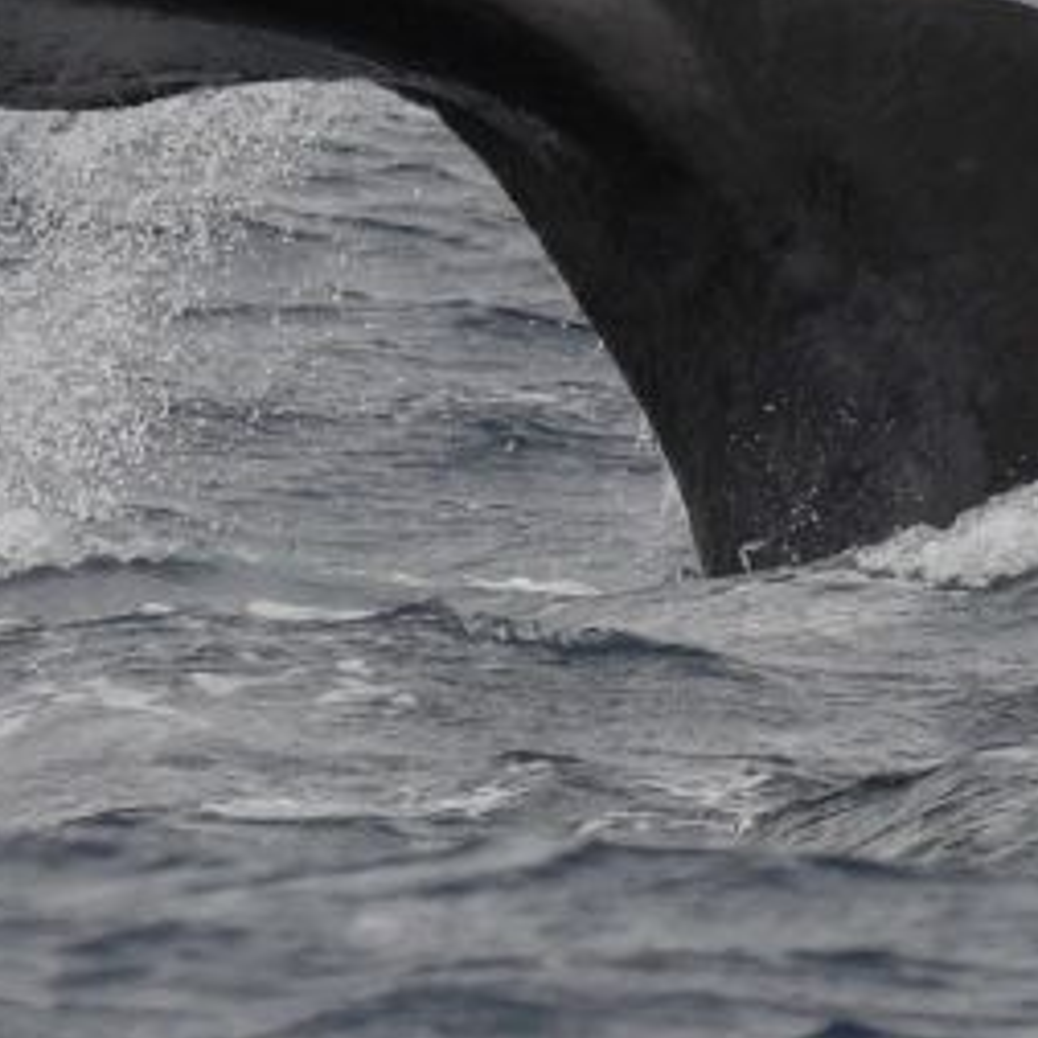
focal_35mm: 829
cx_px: 628
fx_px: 28124
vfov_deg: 2.1
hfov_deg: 2.1
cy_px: 133
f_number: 5.6
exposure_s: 1/8000
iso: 500
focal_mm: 308
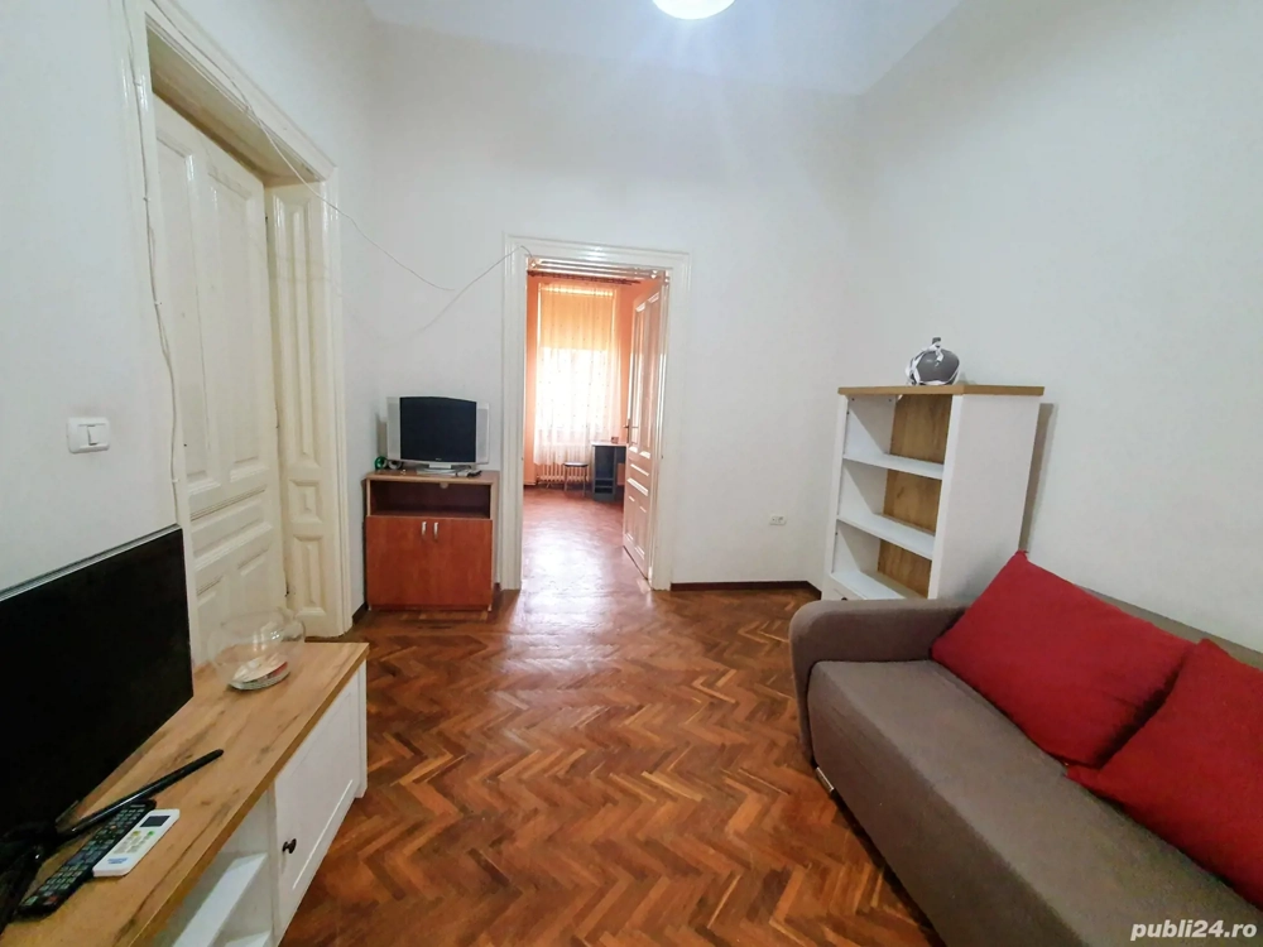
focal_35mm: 13
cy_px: 474
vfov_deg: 89.9
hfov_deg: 106.2
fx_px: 474
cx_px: 632
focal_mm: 1.8
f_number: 2.2
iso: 400
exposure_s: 1/50
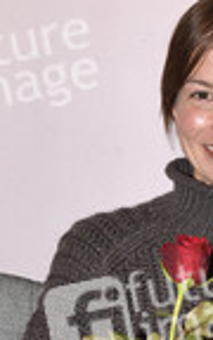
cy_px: 430
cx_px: 234
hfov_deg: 10.0
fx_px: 1207
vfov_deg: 15.4
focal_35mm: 130
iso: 1250
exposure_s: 1/100
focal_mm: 46
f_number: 6.3
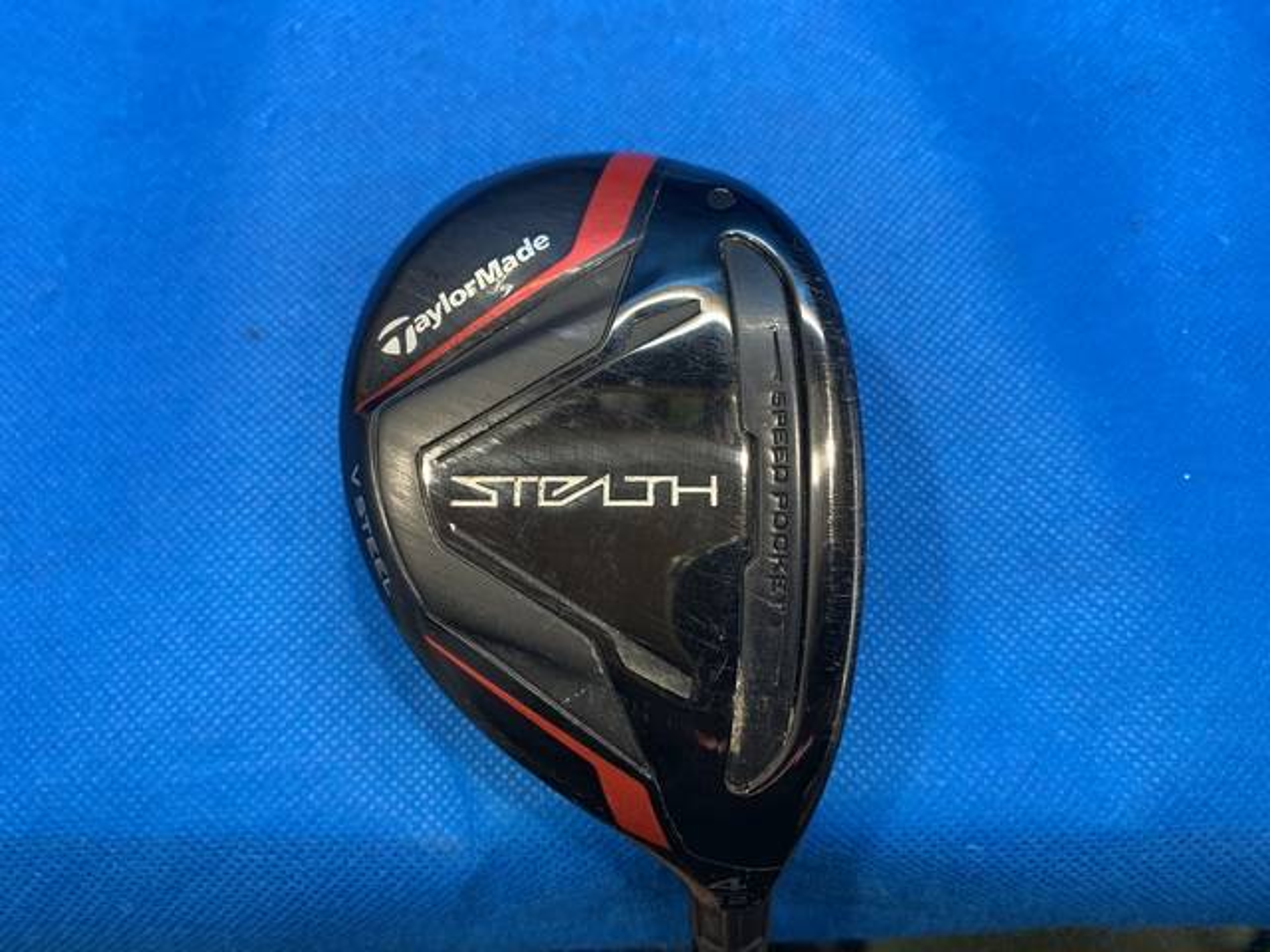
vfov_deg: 53.1
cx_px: 635
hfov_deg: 67.3
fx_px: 954
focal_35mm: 26
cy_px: 476
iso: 160
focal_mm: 4.25
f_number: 1.8
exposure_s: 1/60
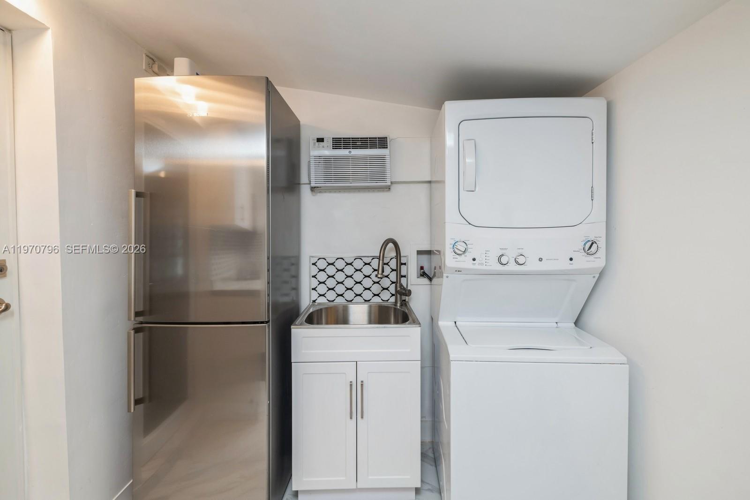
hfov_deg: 96.7
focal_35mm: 16
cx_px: 375
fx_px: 333
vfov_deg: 73.8
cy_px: 250
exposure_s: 1/5
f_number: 9
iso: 200
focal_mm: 16
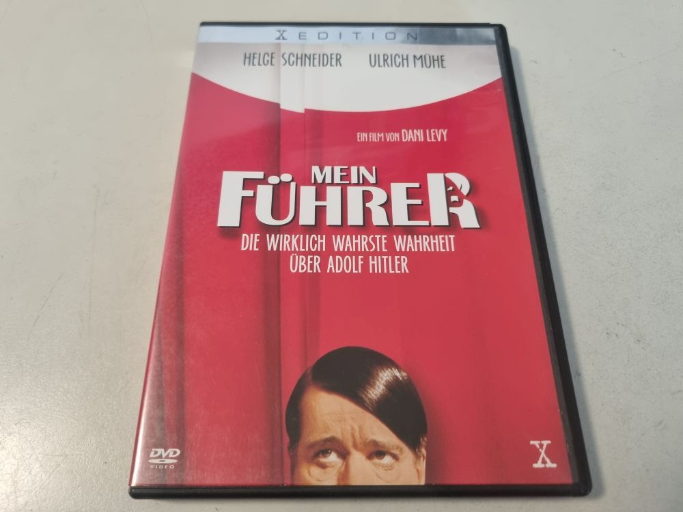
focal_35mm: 26
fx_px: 513
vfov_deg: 53.1
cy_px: 256
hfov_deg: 67.3
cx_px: 342
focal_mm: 5.4
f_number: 1.8
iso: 200
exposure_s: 1/50
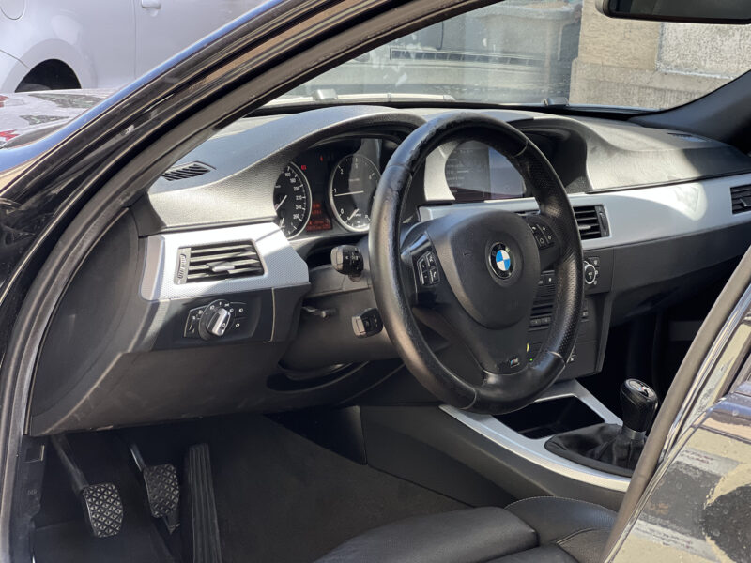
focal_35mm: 77
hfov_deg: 25.3
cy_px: 282
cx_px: 376
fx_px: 1671
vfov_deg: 19.1
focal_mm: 9
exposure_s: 1/121
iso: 100
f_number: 2.8
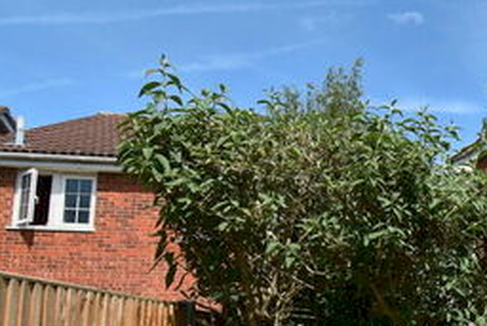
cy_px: 277
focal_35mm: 41
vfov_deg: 31.5
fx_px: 555
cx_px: 533
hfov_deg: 39.1
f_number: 8
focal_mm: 10
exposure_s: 1/250
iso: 100
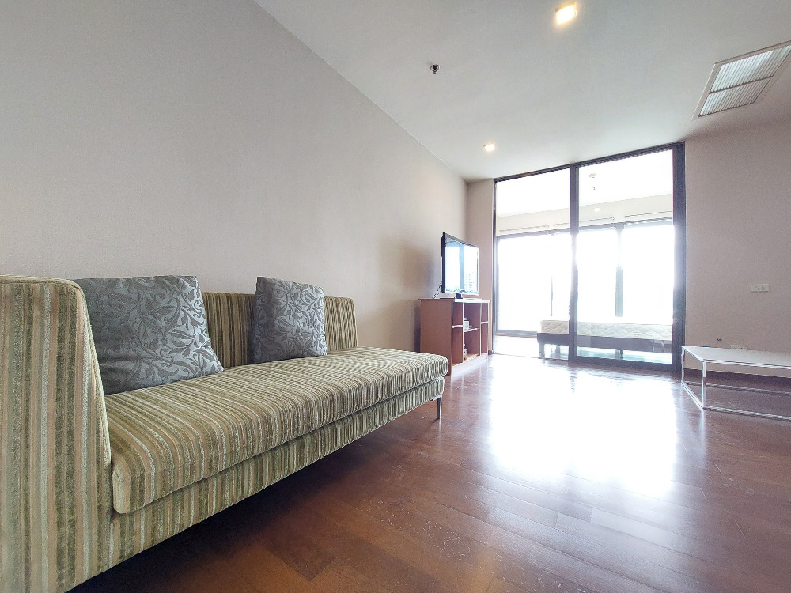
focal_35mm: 13
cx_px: 396
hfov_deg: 106.2
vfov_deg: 89.9
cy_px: 296
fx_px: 297
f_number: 2.2
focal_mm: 1.74
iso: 320
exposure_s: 1/33
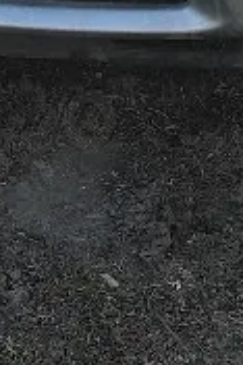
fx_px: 1917
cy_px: -206
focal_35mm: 189
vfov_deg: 10.5
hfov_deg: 7.2
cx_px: 33
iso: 50
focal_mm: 5.59
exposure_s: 1/333
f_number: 1.8
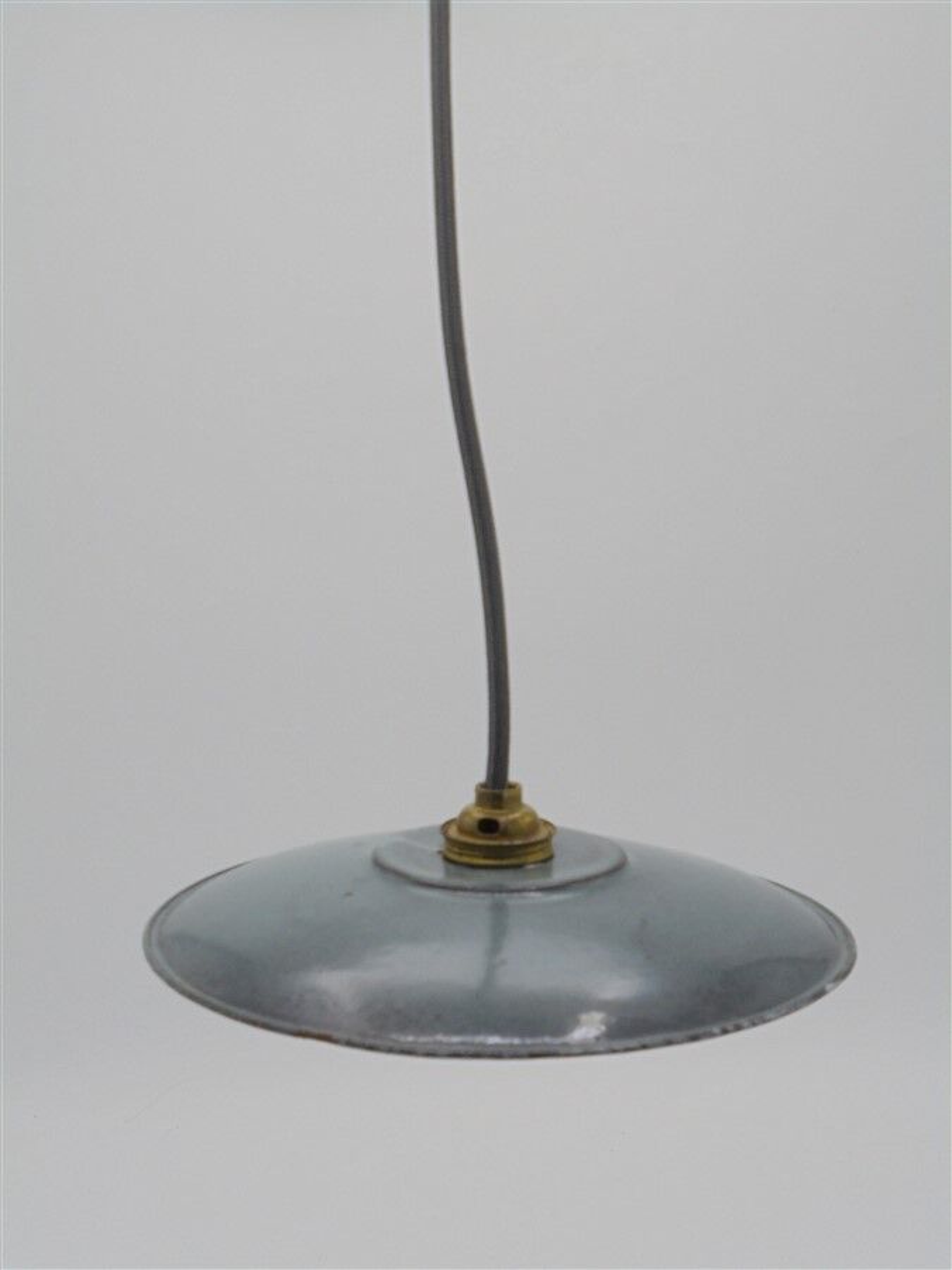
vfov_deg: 34.3
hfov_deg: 26.1
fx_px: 2053
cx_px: 476
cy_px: 635
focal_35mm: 56
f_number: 5.2
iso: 100
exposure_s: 1/200
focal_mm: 10.1
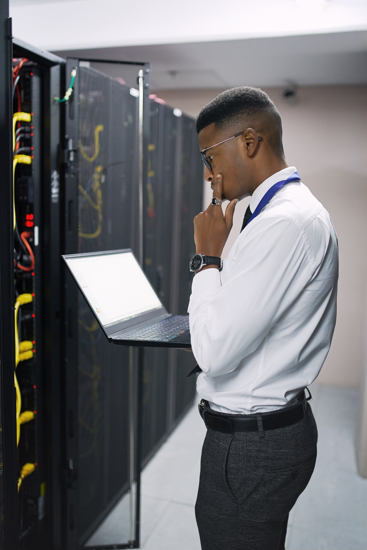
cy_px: 275
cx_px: 184
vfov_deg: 54.4
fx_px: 535
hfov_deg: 37.9
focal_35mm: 35
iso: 200
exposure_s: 1/160
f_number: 1.6
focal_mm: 35
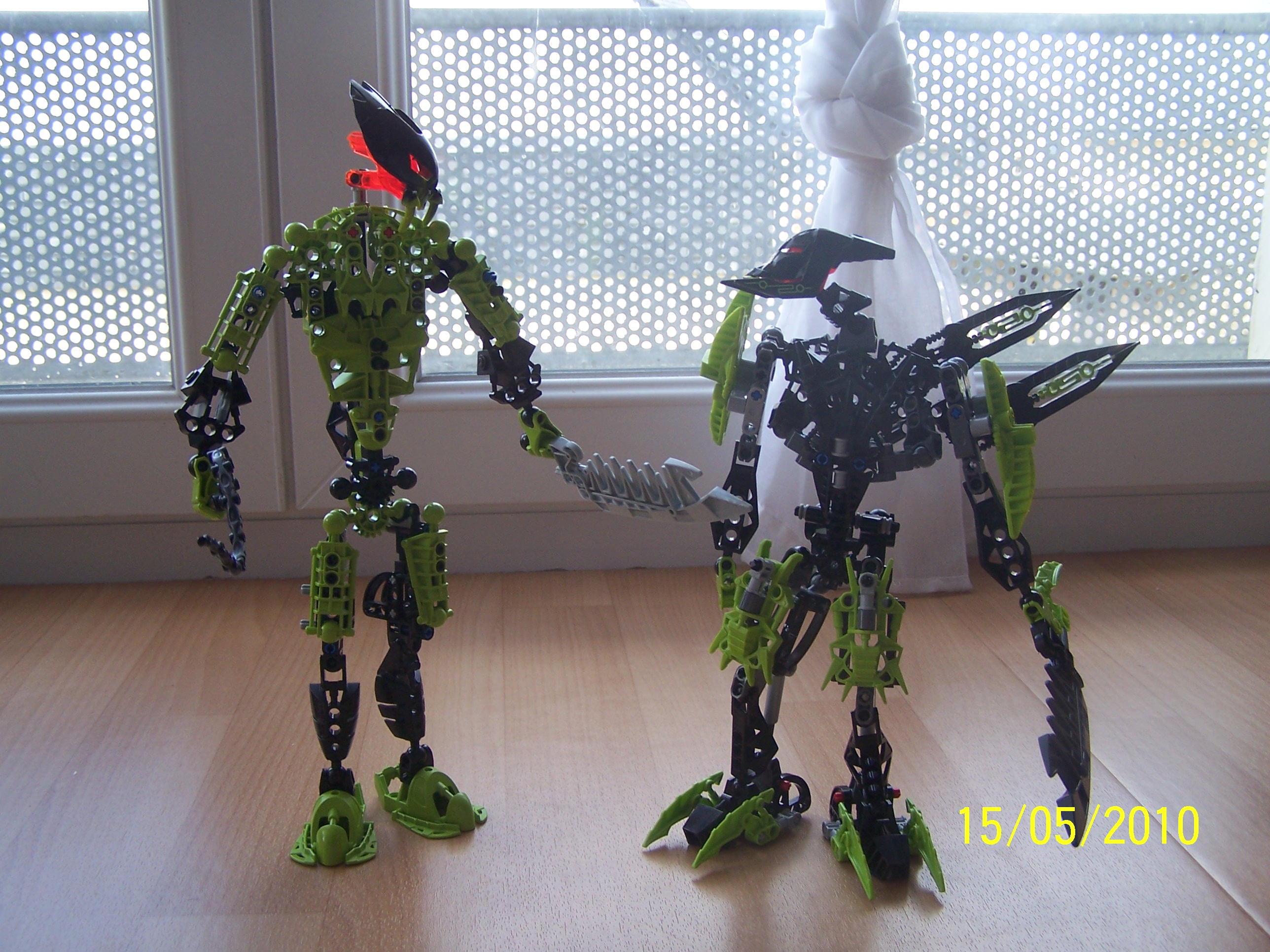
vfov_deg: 37.7
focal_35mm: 38
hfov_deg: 49.0
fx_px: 1394
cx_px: 635
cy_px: 476
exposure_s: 1/125
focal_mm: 6.3
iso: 80
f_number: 2.8
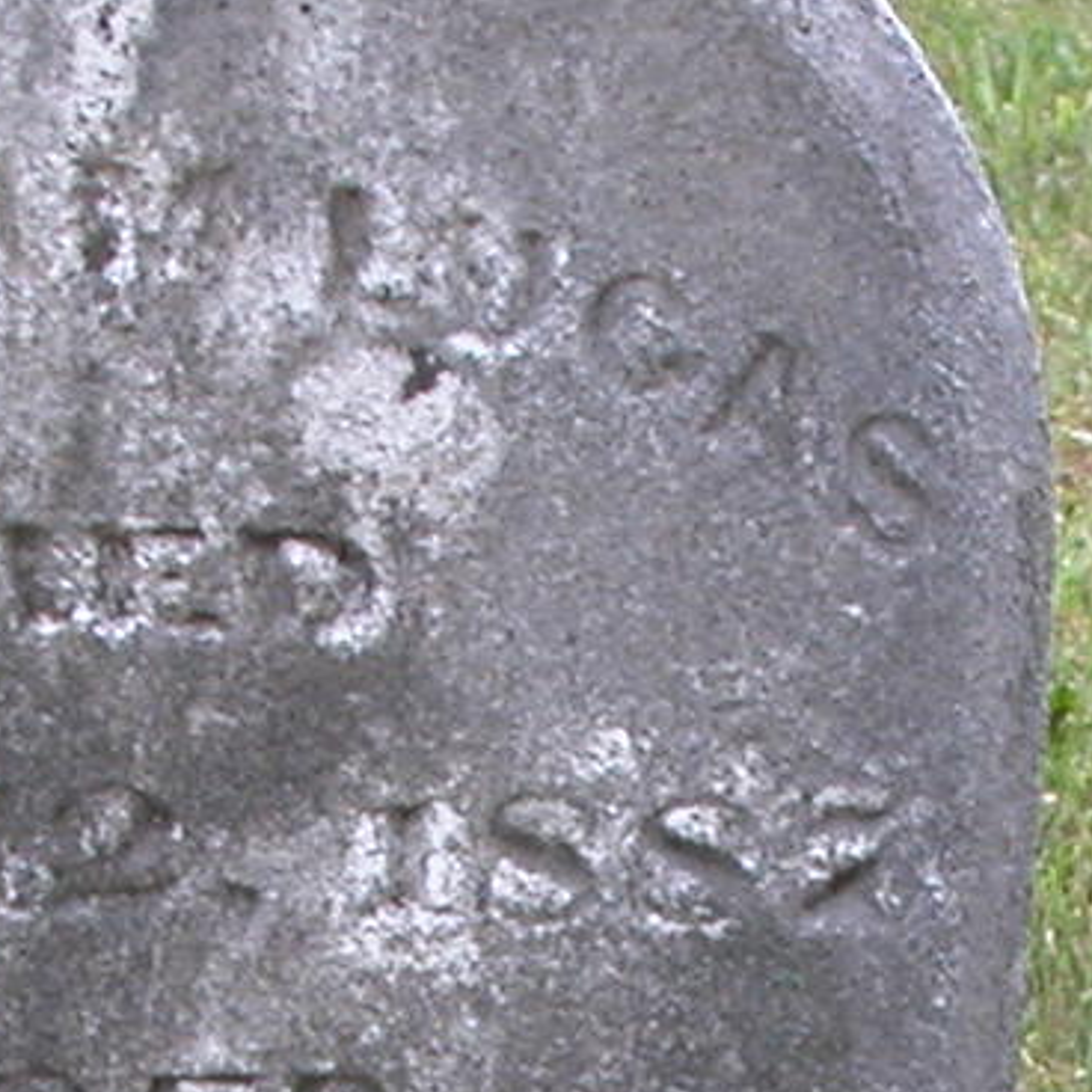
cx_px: 576
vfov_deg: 8.0
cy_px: 1415
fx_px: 7673
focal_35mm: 215
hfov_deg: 8.1
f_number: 3.5
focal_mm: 8.9
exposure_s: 1/109
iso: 100
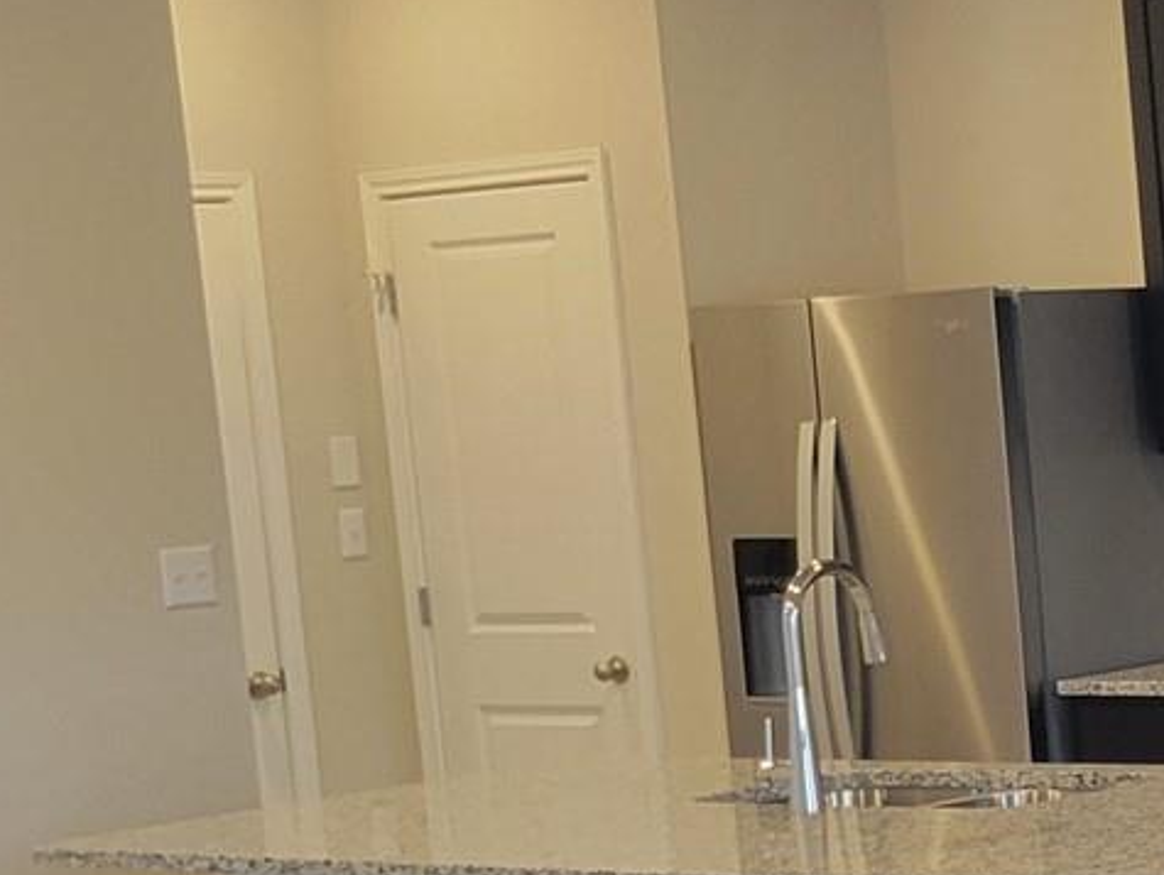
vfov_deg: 13.1
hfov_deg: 15.7
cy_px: 809
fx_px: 3769
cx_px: 1892
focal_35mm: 112
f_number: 1.8
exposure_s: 1/60
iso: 200
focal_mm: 5.4
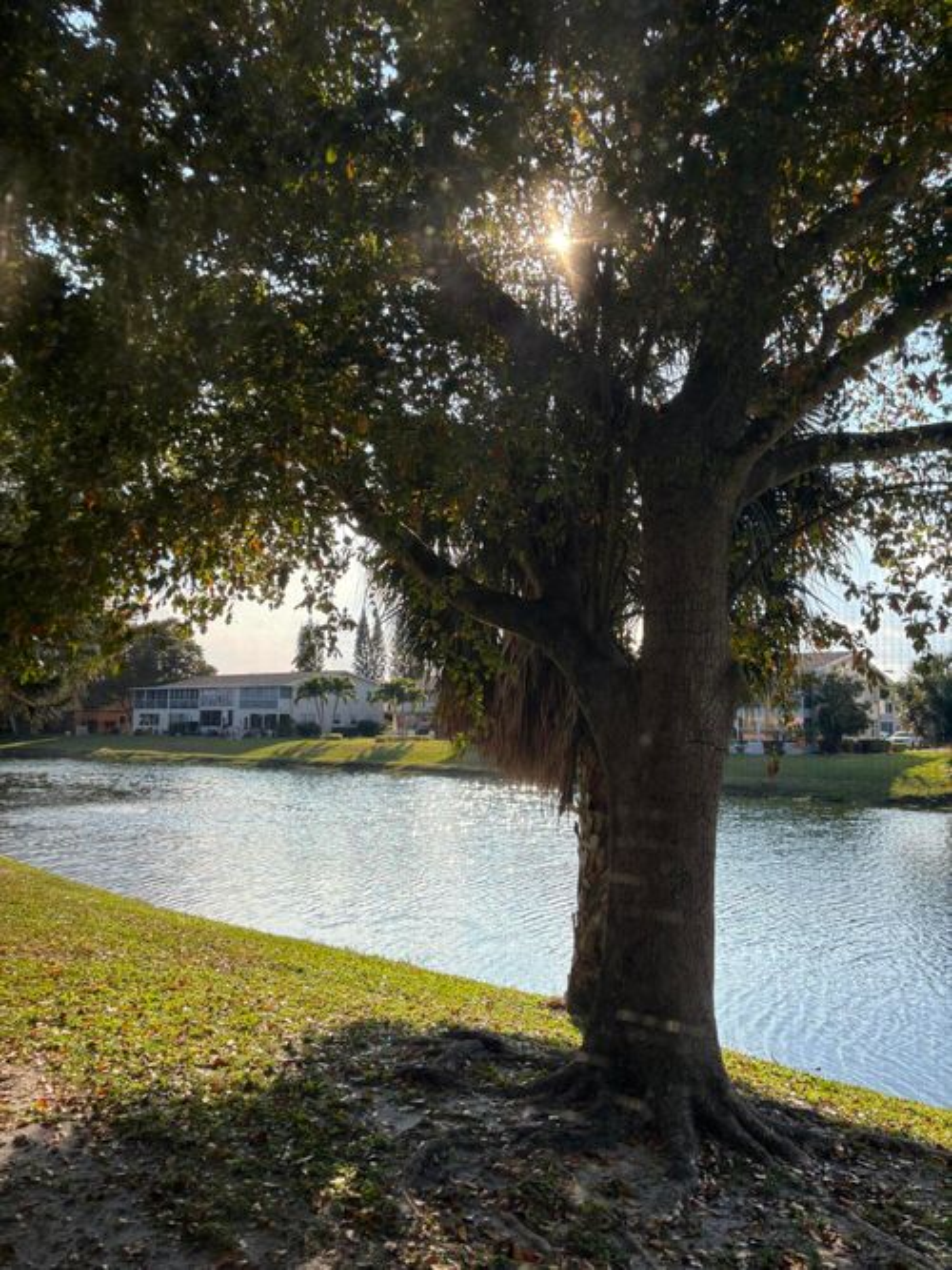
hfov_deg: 53.0
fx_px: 954
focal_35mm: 26
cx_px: 476
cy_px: 635
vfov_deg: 67.3
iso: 50
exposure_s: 1/1164
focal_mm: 5.96
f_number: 1.6
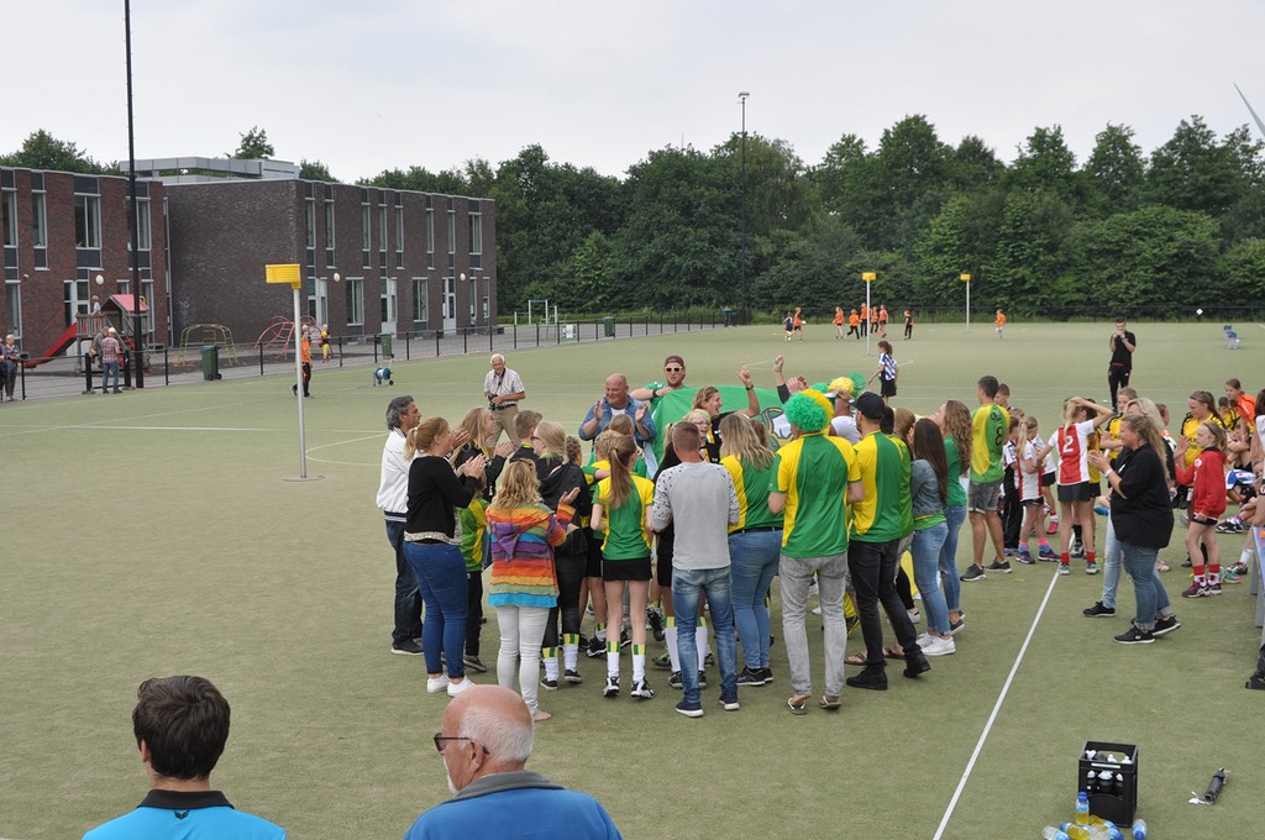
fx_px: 1579
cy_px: 420
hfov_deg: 43.7
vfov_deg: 29.8
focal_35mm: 45
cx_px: 632
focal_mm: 30
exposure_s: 1/320
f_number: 9
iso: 400
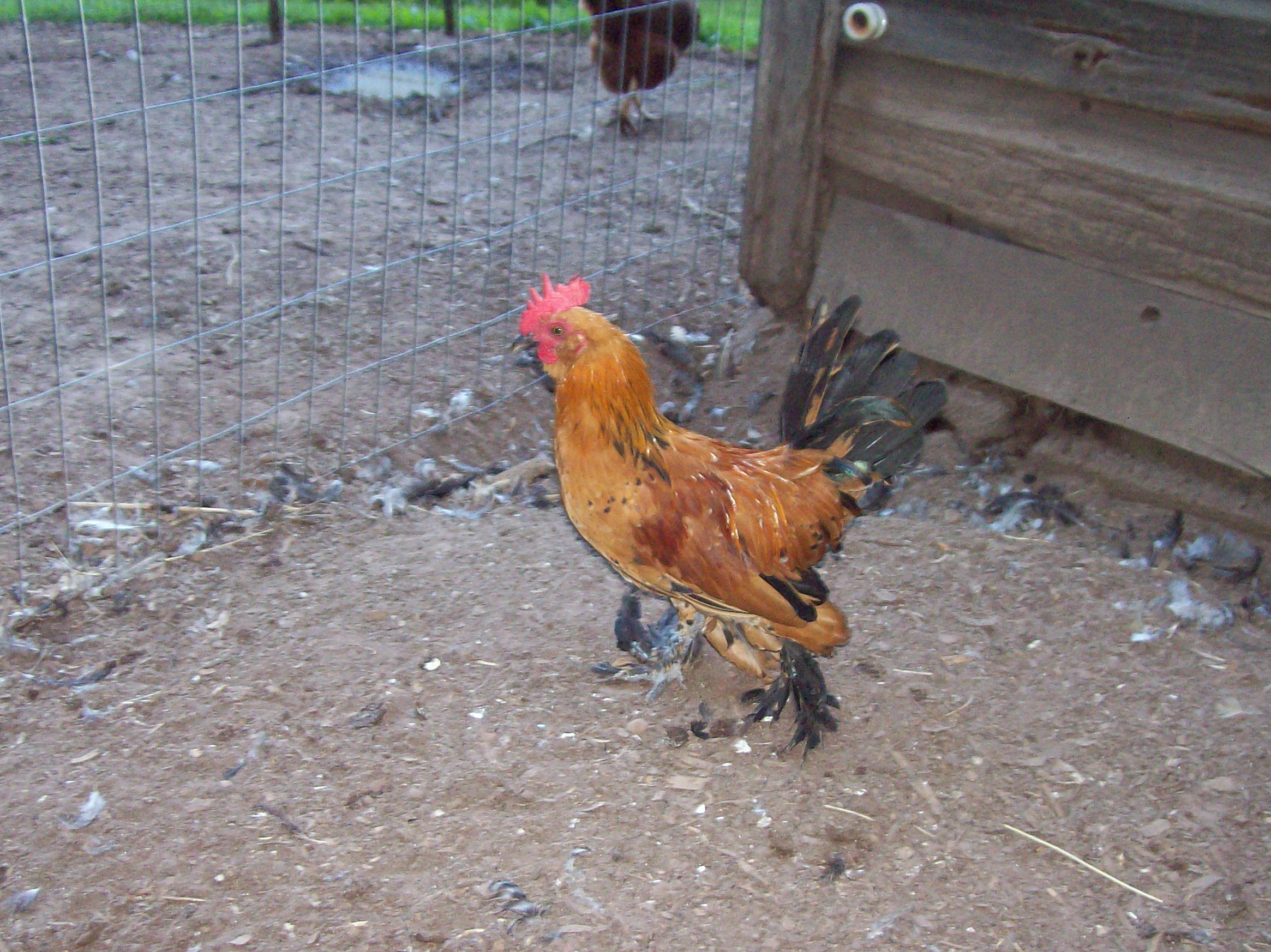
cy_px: 540
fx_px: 1615
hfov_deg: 42.9
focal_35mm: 44
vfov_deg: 32.8
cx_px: 568
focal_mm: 6
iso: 140
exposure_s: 1/64
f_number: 2.7
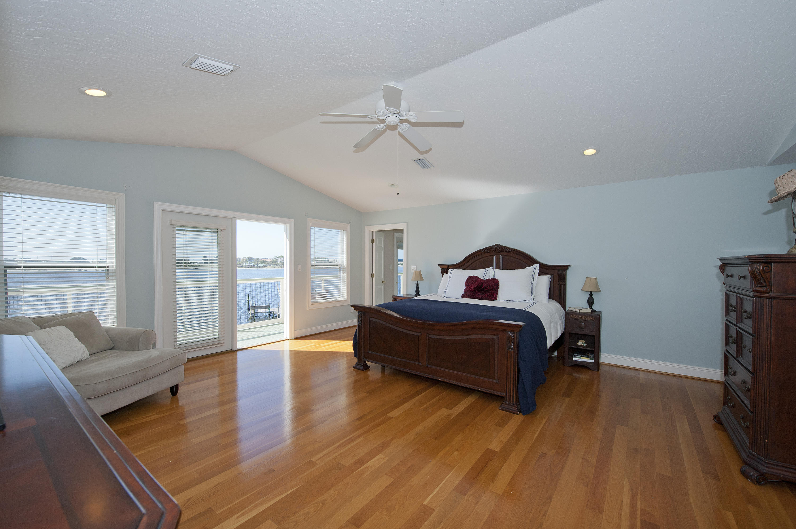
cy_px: 264
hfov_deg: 104.3
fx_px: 309
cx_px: 398
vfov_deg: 81.1
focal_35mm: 14
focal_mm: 14
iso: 320
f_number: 9
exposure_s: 1/250
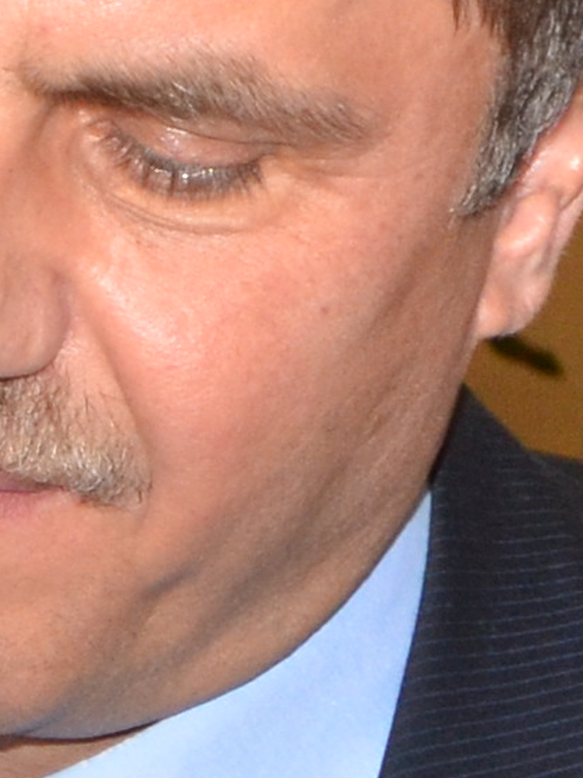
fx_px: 11974
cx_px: -1478
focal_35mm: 533
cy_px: 1130
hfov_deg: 2.7
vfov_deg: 3.7
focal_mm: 42
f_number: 4.8
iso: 800
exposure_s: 1/60
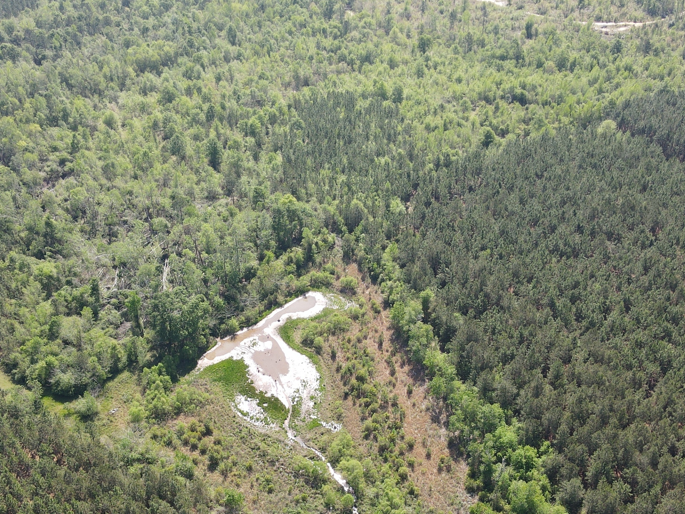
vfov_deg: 35.3
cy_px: 375
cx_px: 307
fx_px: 791
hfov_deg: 46.7
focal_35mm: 40
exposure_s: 1/200
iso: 100
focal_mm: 4.5
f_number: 2.8
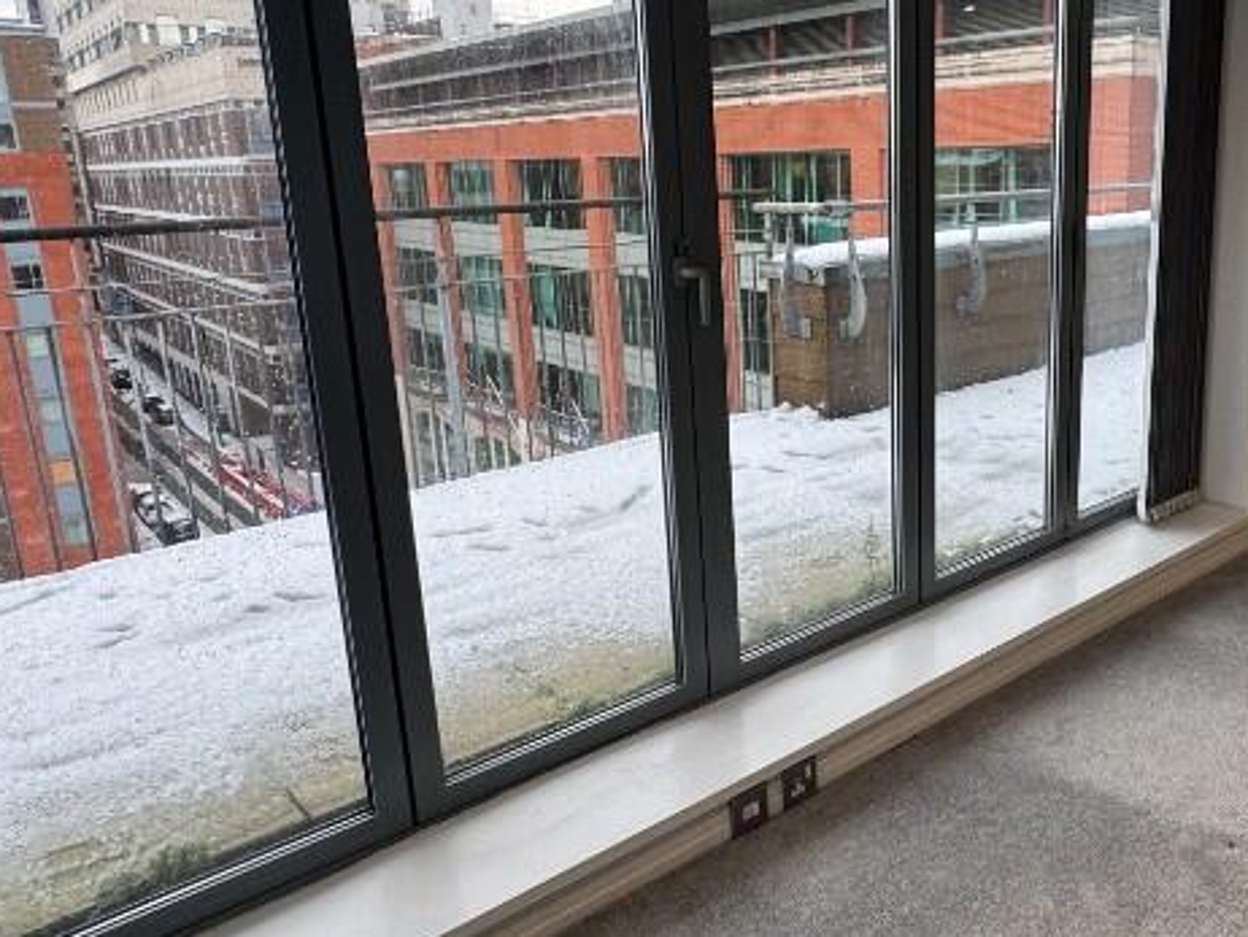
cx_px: 848
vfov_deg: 45.4
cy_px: 429
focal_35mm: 31
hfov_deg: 56.9
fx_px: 1118
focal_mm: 2.22
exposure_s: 1/99
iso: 80
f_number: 2.2
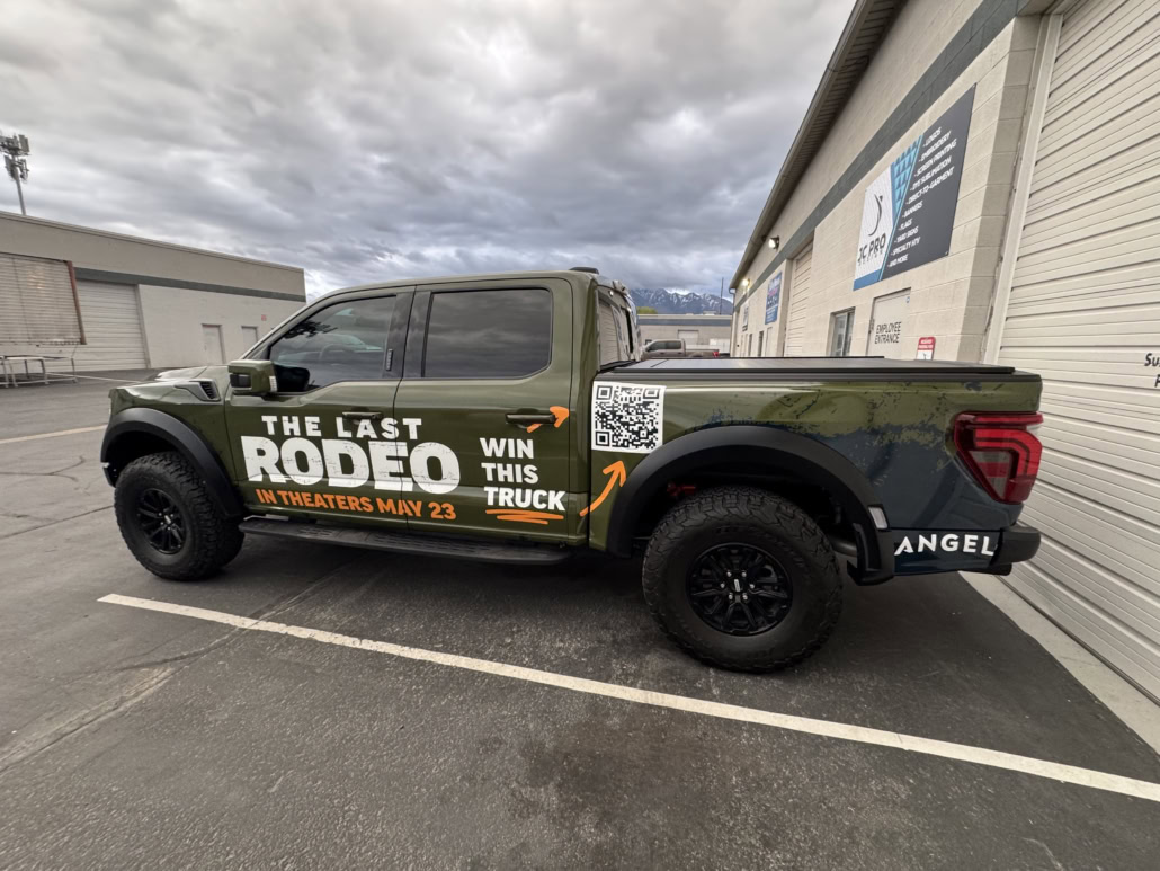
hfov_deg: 102.0
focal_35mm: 14
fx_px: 469
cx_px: 580
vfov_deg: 85.7
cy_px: 436
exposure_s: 1/60
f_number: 2.2
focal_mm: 2.2
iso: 200
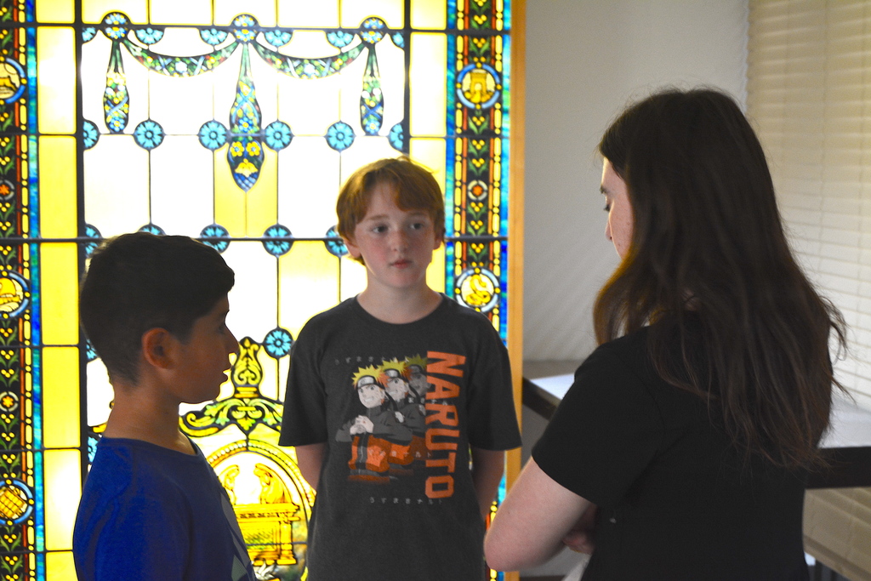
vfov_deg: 20.2
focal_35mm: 68
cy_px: 290
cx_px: 436
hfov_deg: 29.9
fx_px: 1633
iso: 800
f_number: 6.3
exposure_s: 1/13
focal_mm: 45
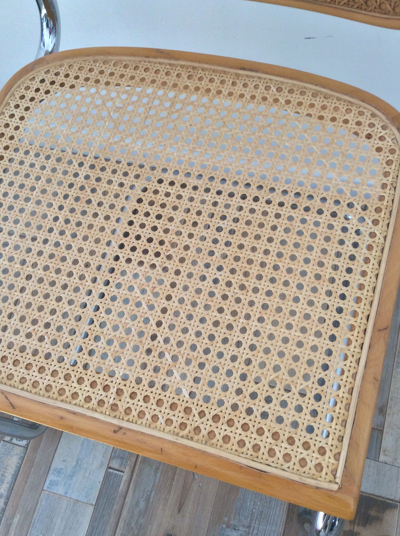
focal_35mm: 36
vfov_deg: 51.4
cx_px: 210
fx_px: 556
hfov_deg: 39.6
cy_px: 270
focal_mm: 3.3
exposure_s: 1/25
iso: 50
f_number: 2.4
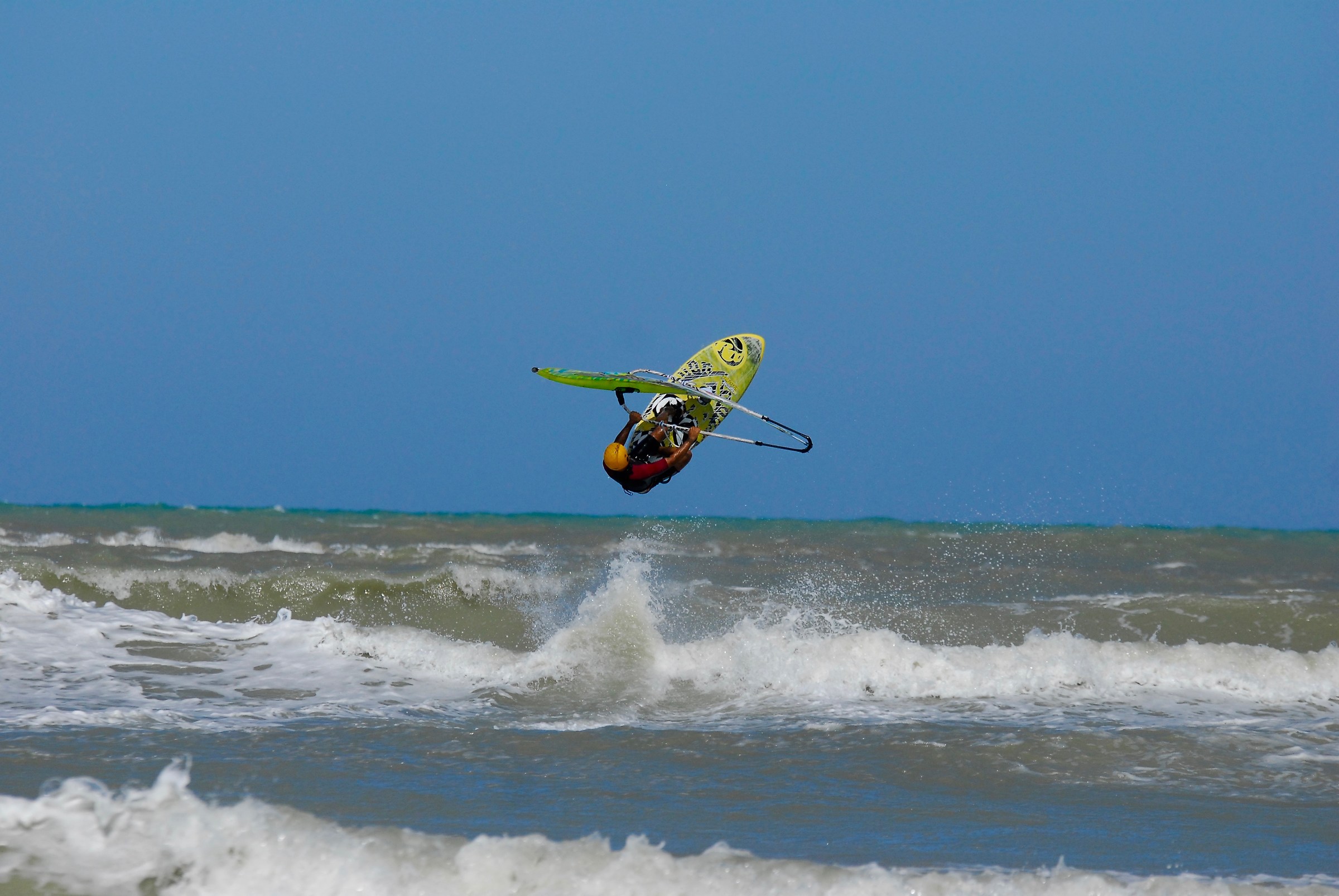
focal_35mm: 278
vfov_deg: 5.0
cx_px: 670
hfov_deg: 7.4
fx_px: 10333
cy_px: 448
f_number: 5
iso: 500
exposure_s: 1/6000
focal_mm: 185
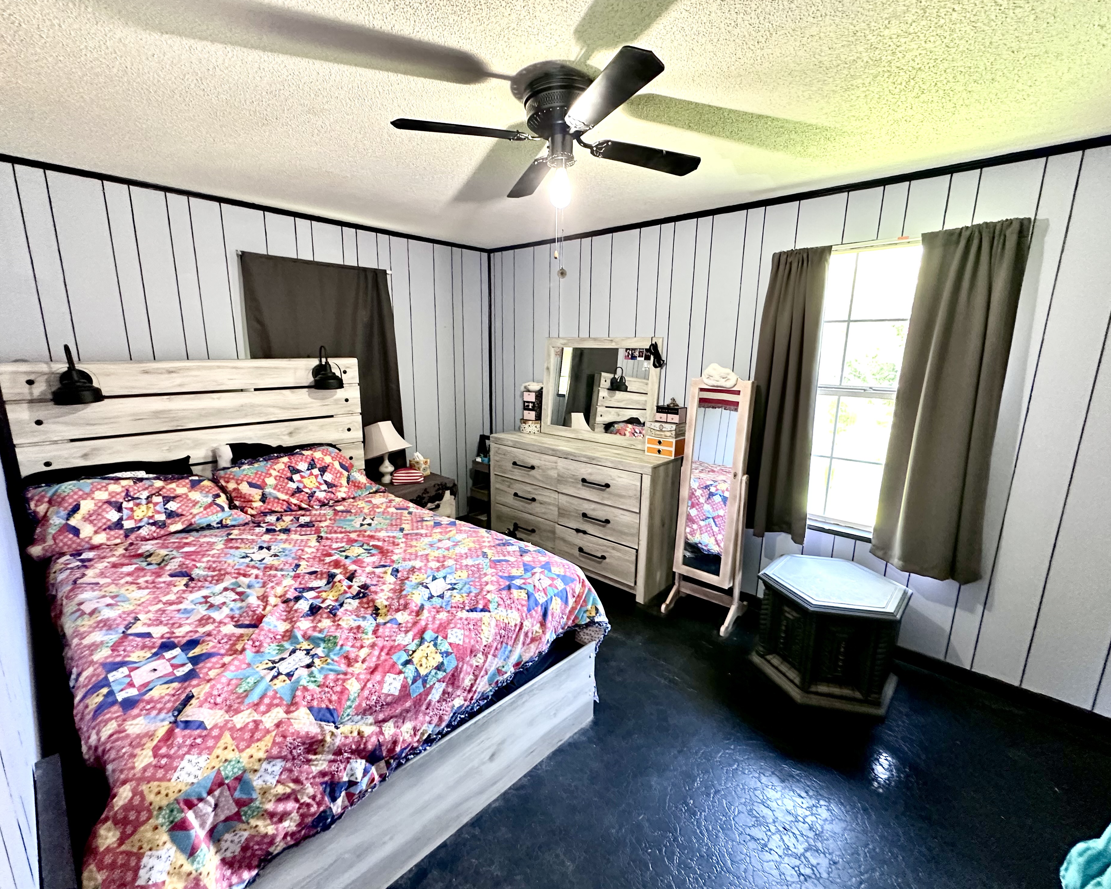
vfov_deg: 84.0
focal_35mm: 15
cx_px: 550
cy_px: 450
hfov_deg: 96.8
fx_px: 493
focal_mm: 2.22
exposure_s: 1/60
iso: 400
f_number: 2.2
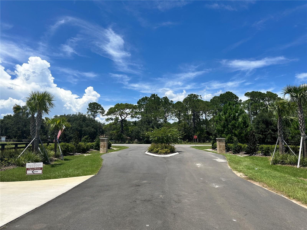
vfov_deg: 56.8
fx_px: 213
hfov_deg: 71.6
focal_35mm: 24
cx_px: 154
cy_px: 115
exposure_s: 1/5848
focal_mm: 6.86
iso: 80
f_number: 1.78
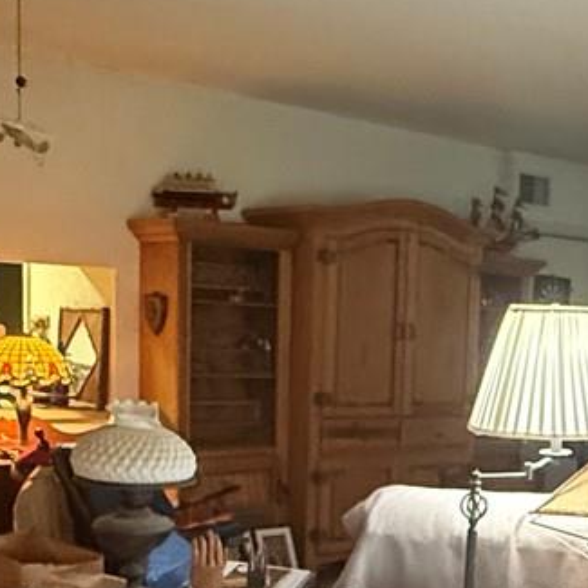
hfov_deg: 26.7
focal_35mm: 61
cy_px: 465
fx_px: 1172
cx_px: 583
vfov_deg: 27.6
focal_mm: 2.22
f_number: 2.2
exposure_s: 1/40
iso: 1000
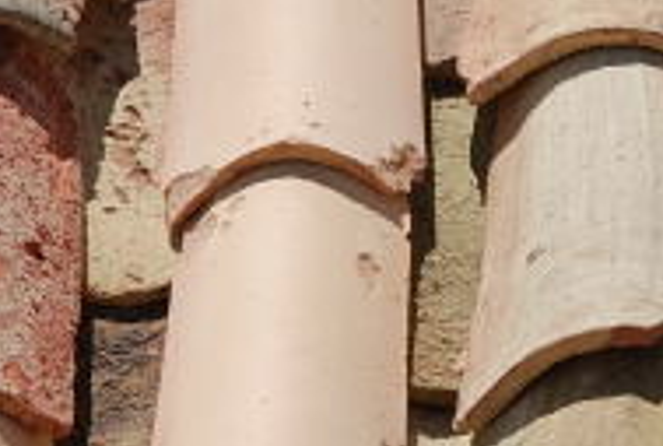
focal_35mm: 1462
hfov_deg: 1.4
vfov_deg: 0.9
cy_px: 385
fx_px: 26989
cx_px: 891
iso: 100
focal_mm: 180
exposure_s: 1/320
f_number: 8
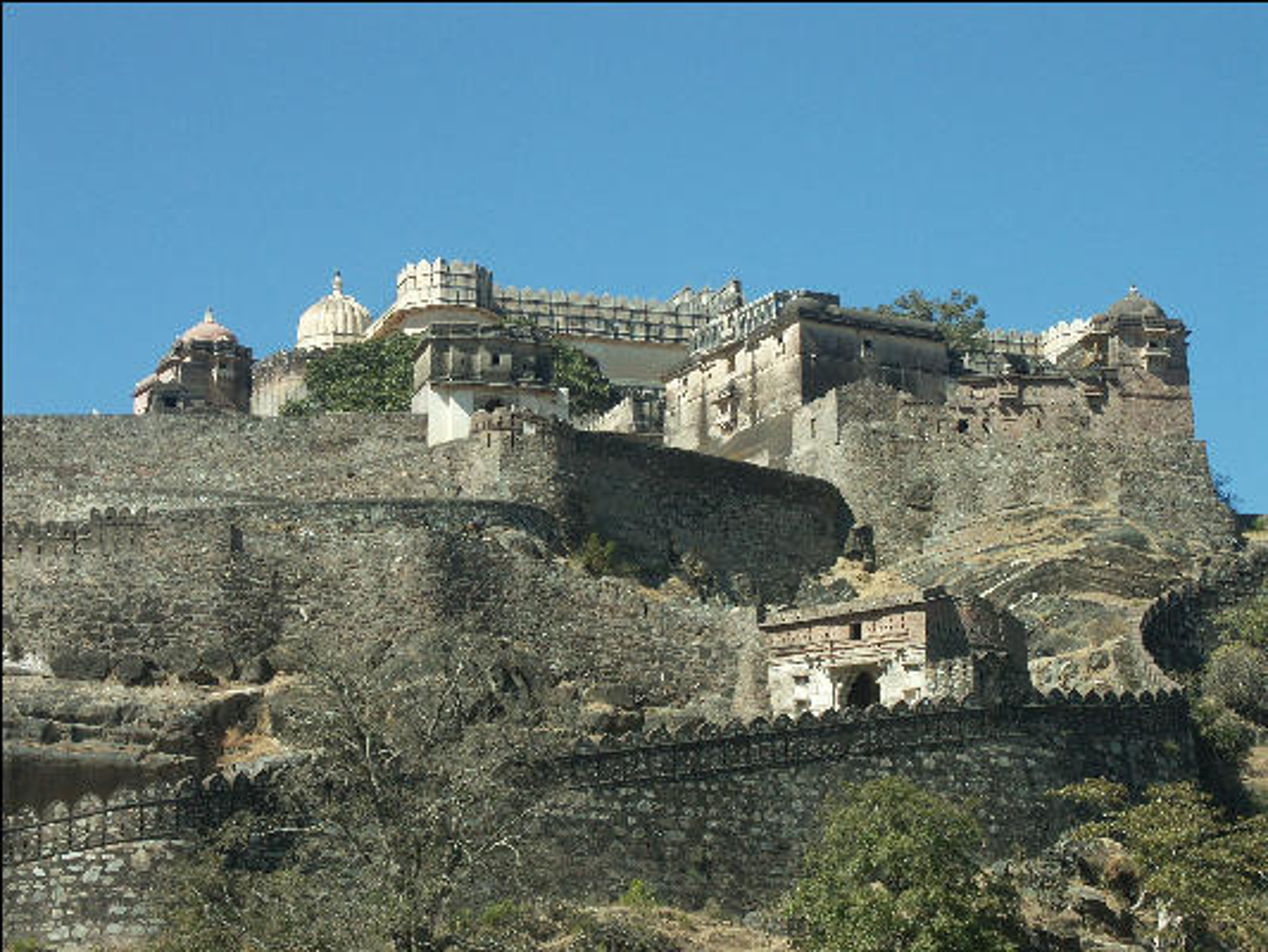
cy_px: 476
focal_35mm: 104
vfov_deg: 14.2
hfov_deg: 18.9
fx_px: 3810
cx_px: 634
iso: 100
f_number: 7.1
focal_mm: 25.75
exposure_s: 1/500
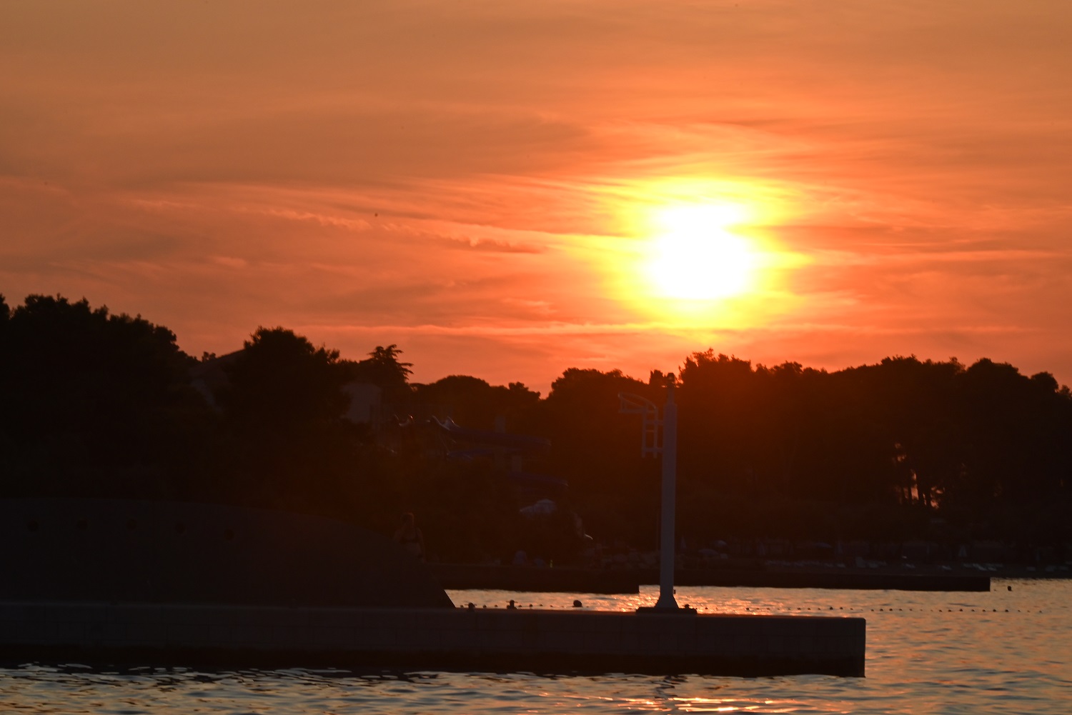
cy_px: 358
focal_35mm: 260
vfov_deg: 5.3
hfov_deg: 7.9
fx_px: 7744
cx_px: 536
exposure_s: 1/320
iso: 720
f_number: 29
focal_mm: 260
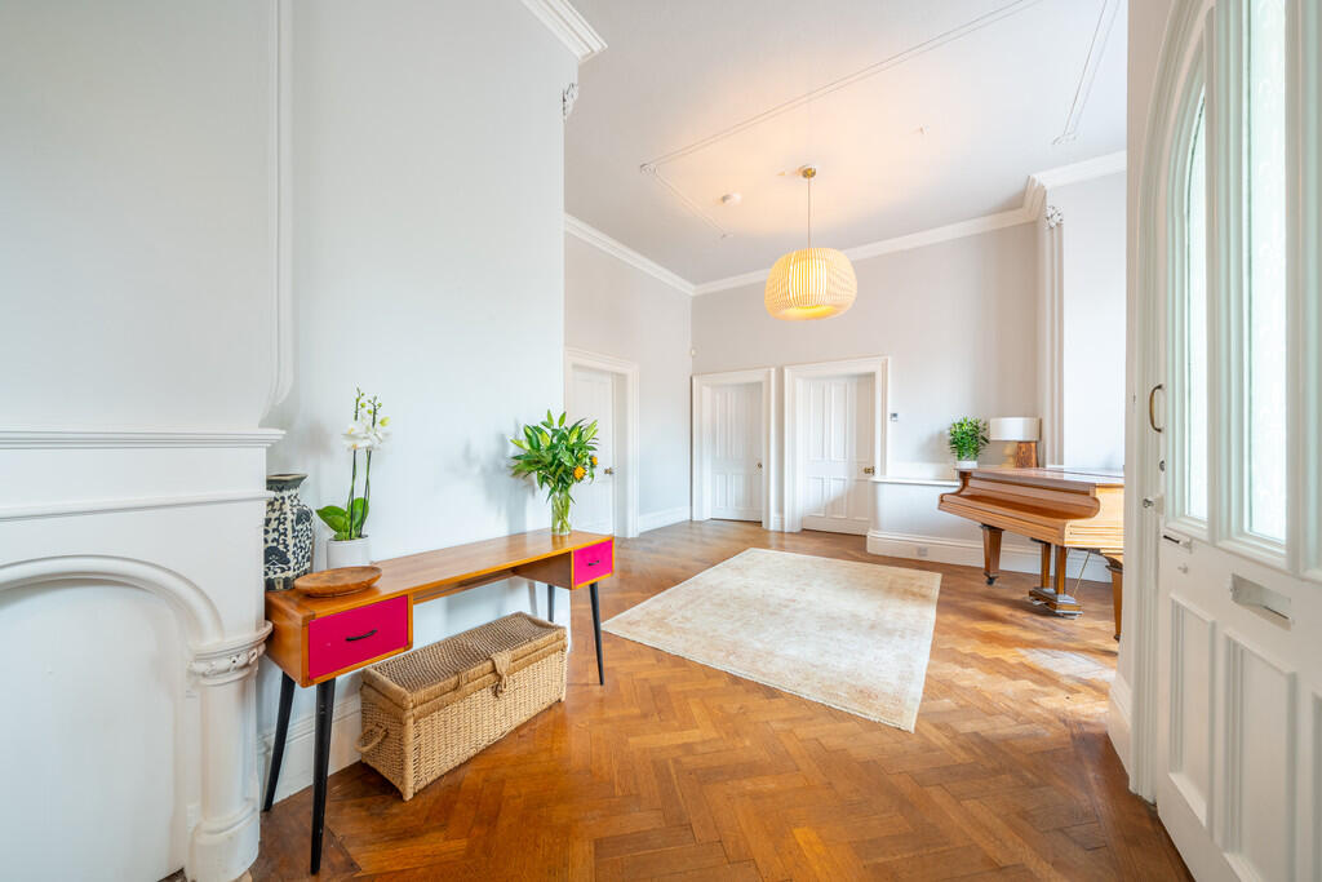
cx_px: 661
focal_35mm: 12
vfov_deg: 90.0
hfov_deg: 112.6
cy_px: 441
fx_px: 441
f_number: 9
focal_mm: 12
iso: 100
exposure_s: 1/5
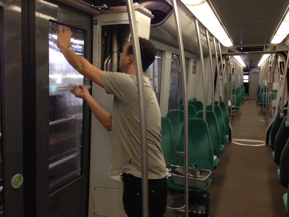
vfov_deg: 42.9
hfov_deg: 55.4
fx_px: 276
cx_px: 144
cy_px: 108
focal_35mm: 33
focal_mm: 4.12
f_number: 2.4
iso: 64
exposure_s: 1/20
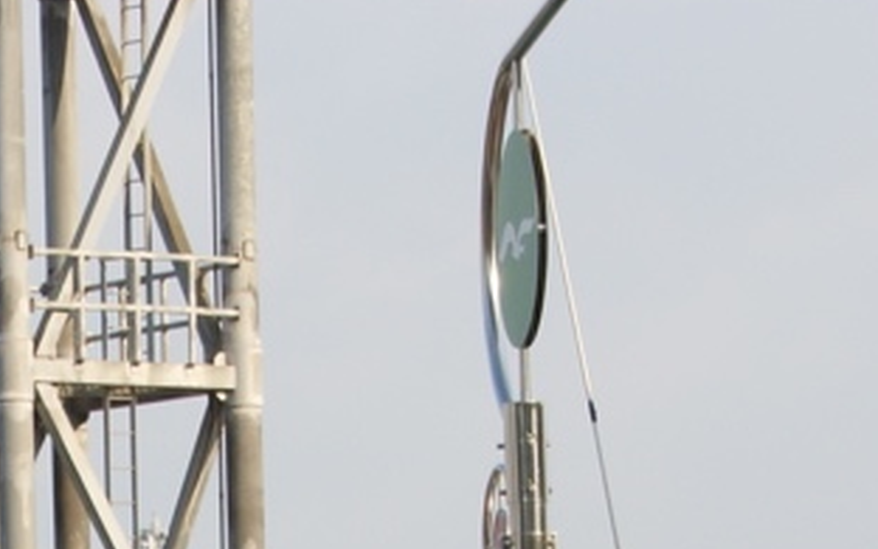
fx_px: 8437
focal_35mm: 353
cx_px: -242
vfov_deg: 3.7
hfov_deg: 5.9
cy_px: 1411
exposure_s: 1/100
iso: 100
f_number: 9
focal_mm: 45
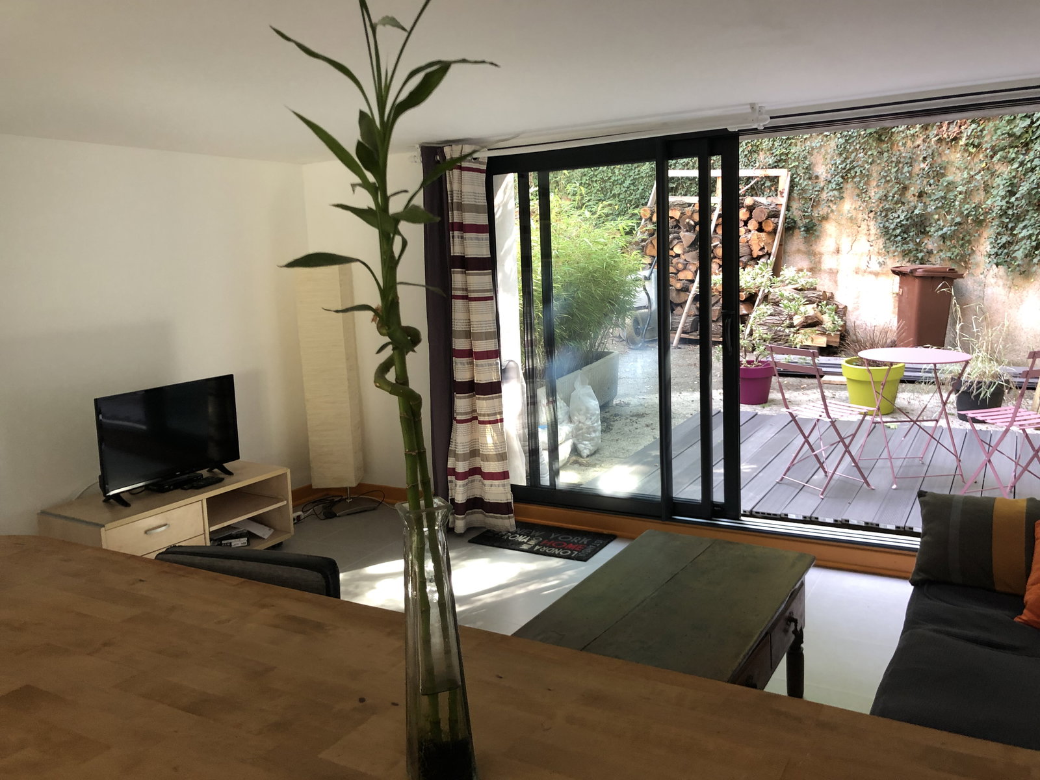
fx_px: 841
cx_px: 520
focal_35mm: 28
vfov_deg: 49.7
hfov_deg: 63.4
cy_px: 390
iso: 40
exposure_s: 1/17
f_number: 1.8
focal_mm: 3.99
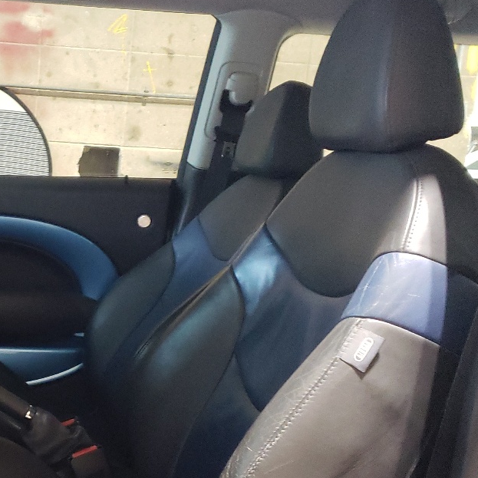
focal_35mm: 59
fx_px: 922
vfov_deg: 28.7
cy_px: 346
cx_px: -7
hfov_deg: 27.3
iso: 448
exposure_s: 1/30
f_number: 1.5
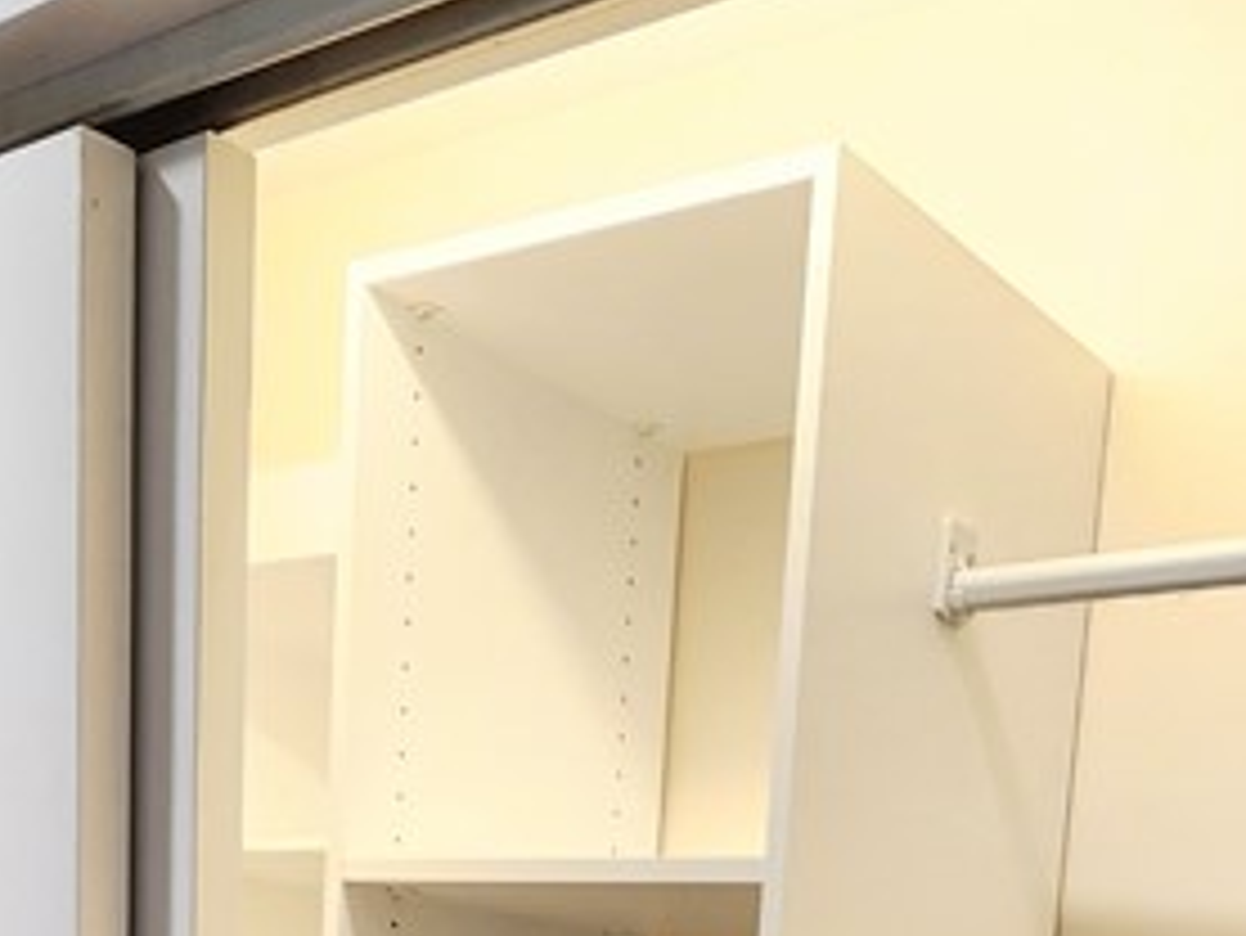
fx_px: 1729
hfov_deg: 39.4
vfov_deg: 23.0
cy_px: 1490
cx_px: 783
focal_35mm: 48
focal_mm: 2.2
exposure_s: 1/60
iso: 80
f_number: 2.2
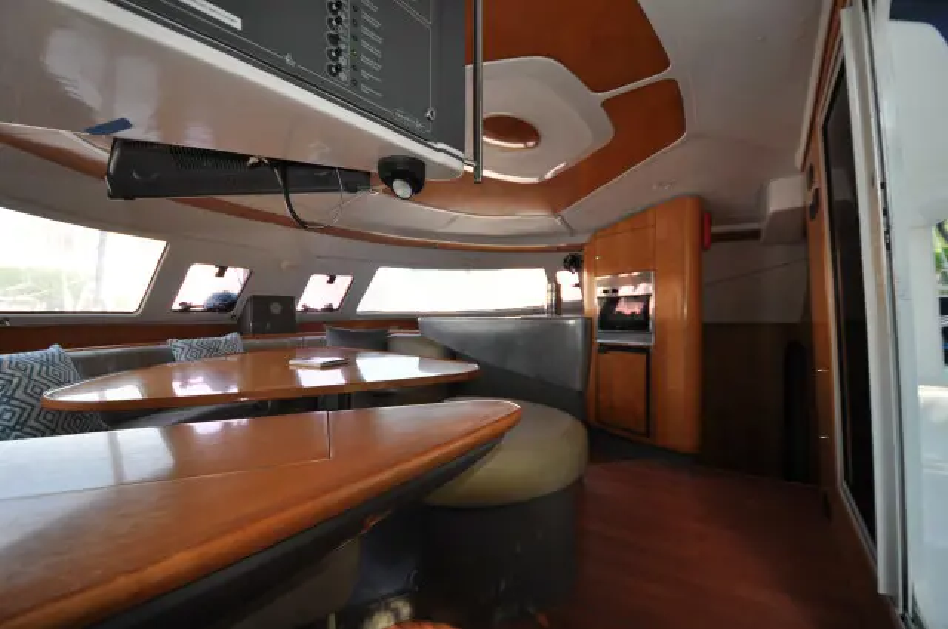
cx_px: 474
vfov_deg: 77.2
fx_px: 394
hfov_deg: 100.5
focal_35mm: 15
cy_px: 314
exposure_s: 1/200
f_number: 3.5
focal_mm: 10
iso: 320
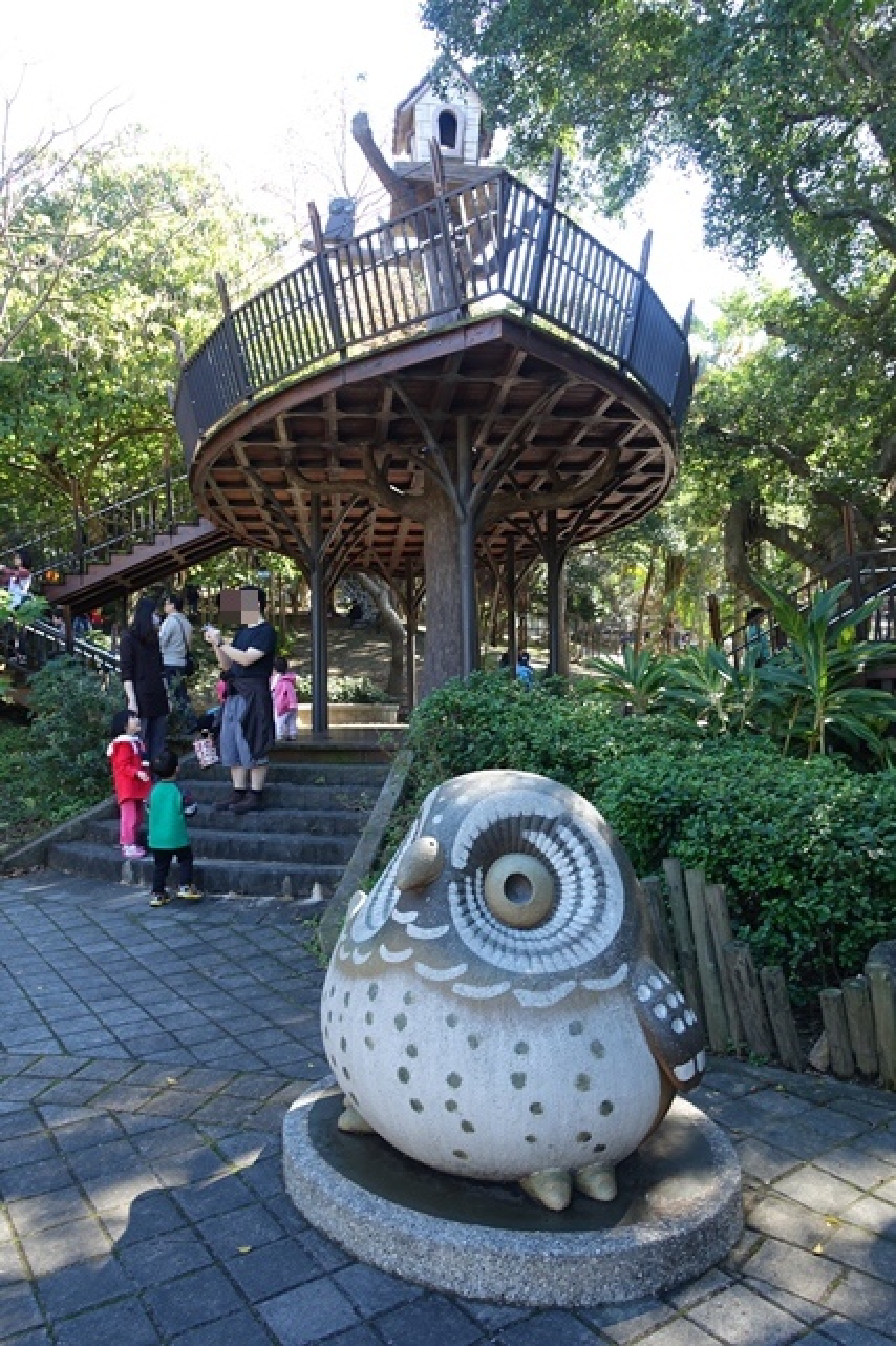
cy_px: 673
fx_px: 896
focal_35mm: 24
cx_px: 448
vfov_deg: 73.8
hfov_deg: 53.1
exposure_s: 1/80
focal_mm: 8.8
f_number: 3.5
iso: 125
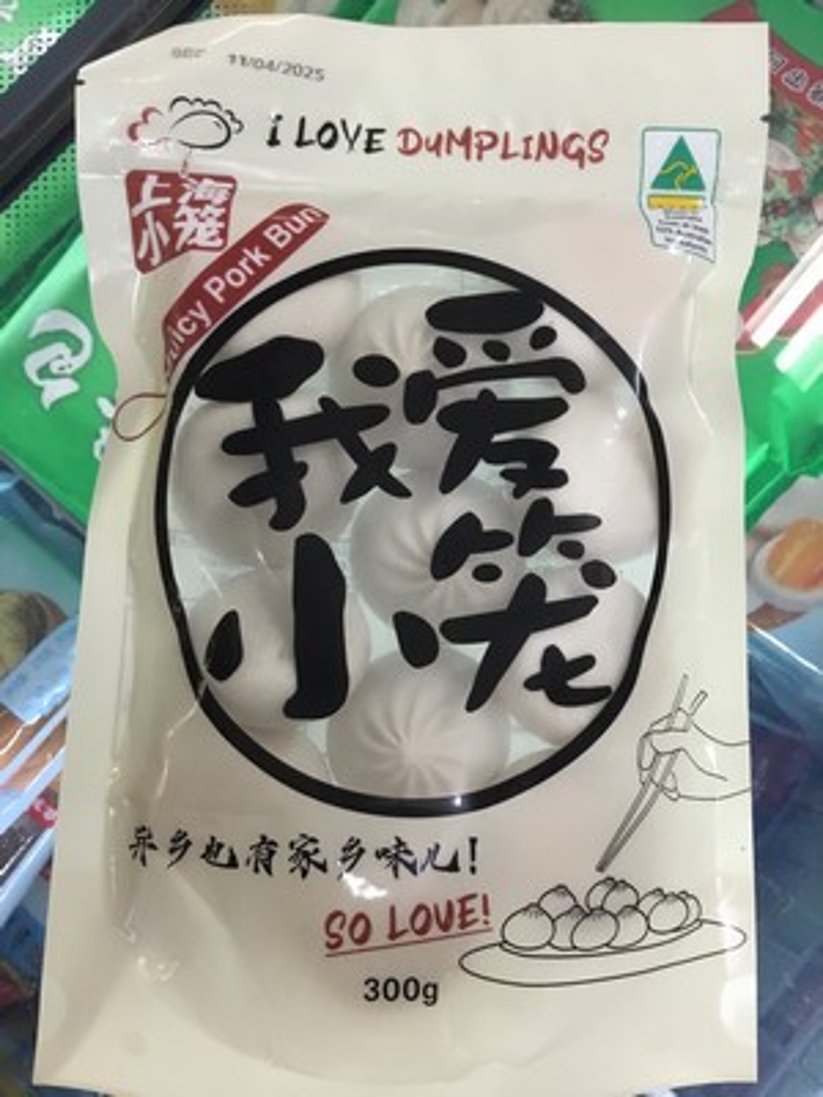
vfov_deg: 58.4
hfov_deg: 45.4
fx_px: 983
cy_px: 548
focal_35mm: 31
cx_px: 412
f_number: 2.4
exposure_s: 1/33
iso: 100
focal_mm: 3.3
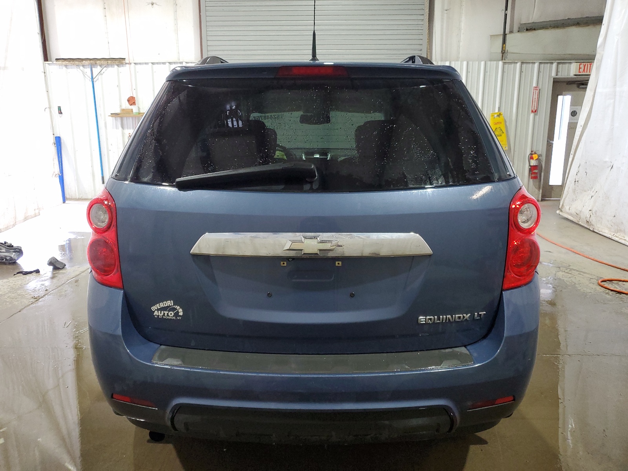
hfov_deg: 67.3
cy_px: 236
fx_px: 472
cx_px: 314
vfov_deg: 53.1
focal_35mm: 26
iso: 178
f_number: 1.5
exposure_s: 1/60.2
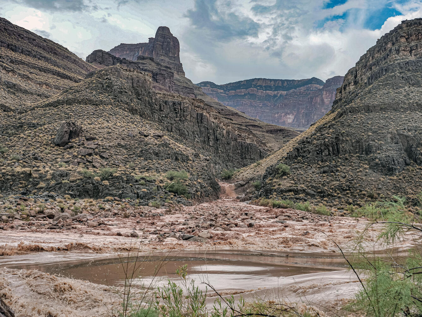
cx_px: 211
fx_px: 488
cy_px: 158
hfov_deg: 46.8
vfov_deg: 36.0
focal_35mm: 40
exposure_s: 1/400
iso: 200
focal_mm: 20
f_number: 7.1
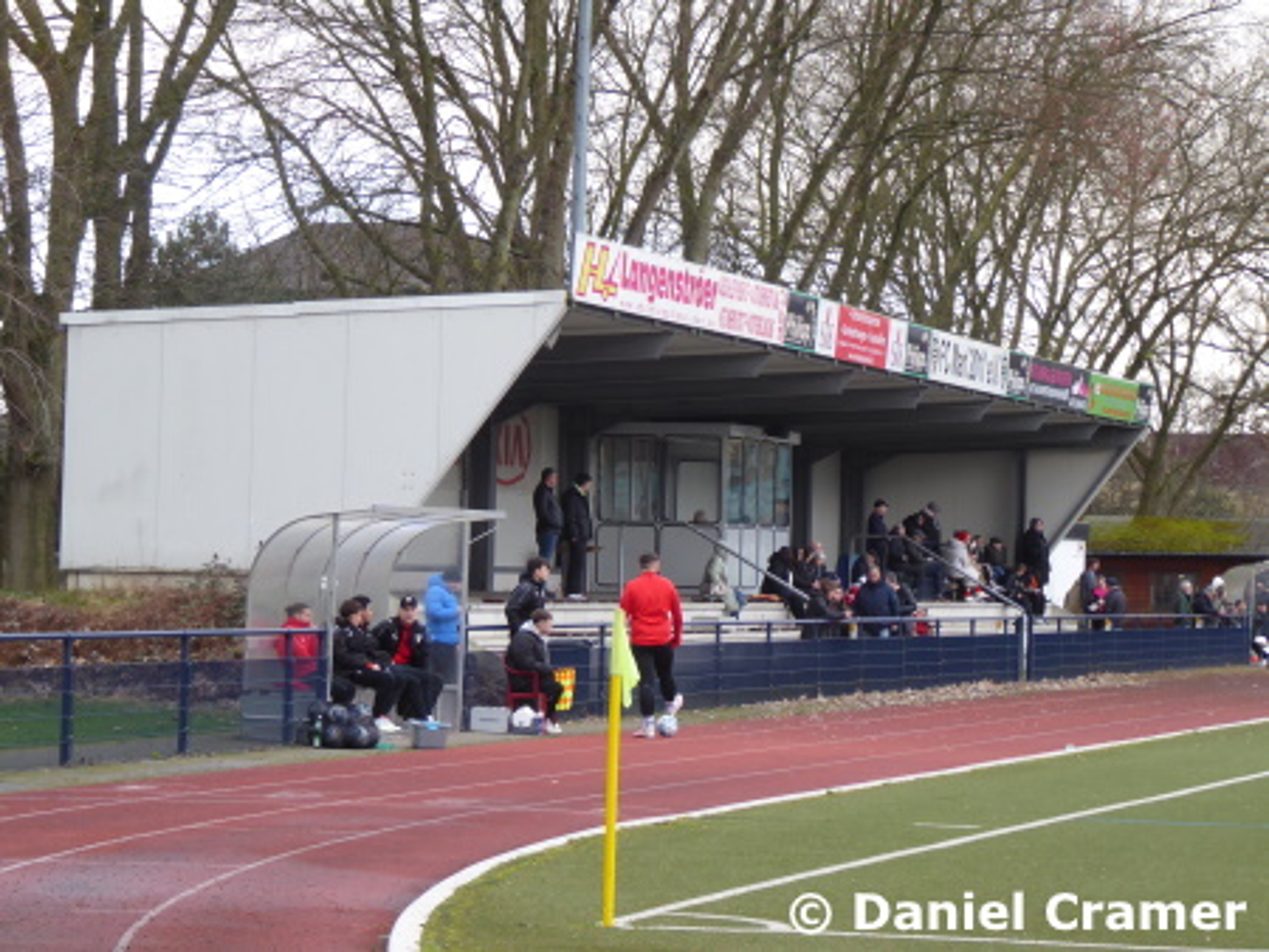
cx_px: 634
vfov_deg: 12.0
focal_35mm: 124
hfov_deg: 15.9
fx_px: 4548
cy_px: 476
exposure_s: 1/60
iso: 250
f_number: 5.2
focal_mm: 22.3
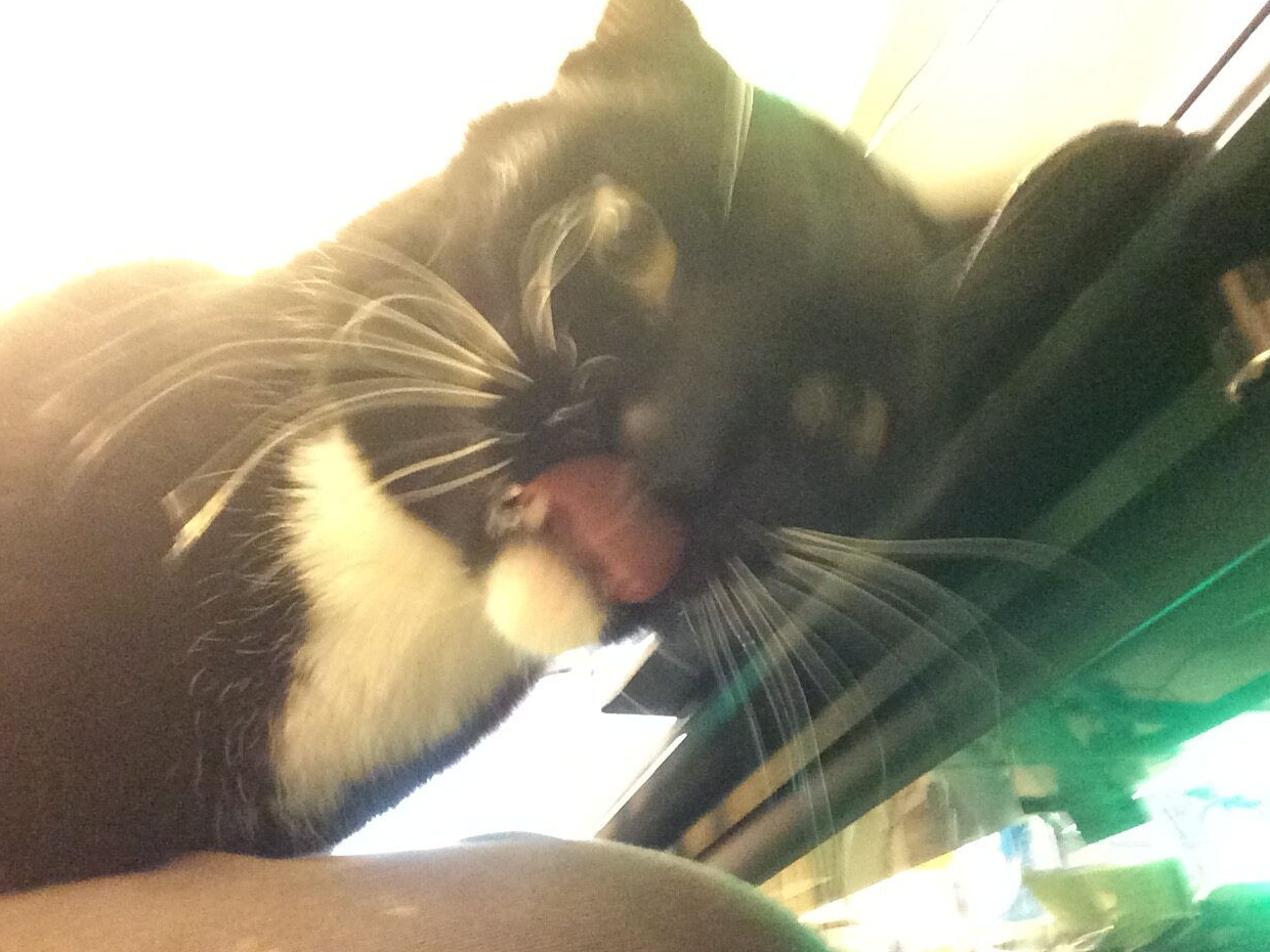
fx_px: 1174
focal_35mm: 32
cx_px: 625
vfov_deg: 44.2
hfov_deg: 56.8
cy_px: 477
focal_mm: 2.15
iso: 800
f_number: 2.4
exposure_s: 1/15
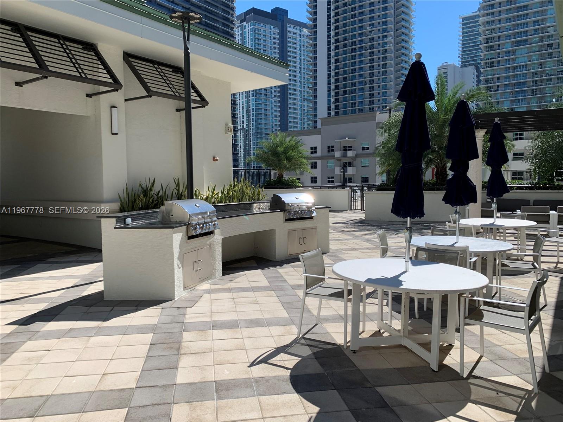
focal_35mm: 26
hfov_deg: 67.3
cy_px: 211
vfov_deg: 53.1
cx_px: 282
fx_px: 423
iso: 25
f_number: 1.8
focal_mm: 4.25
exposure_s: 1/2309
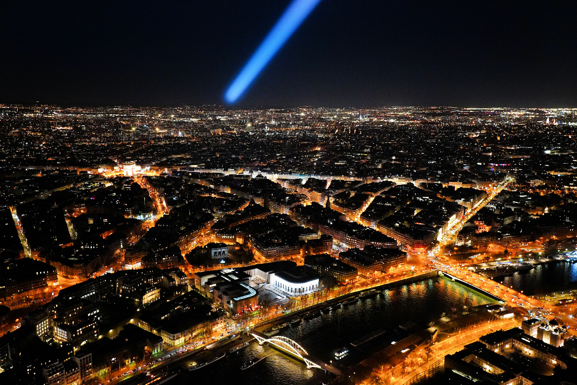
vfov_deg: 43.6
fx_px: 481
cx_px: 288
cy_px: 192
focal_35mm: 30
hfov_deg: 61.9
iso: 6400
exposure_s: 1/30
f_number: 2.8
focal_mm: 20
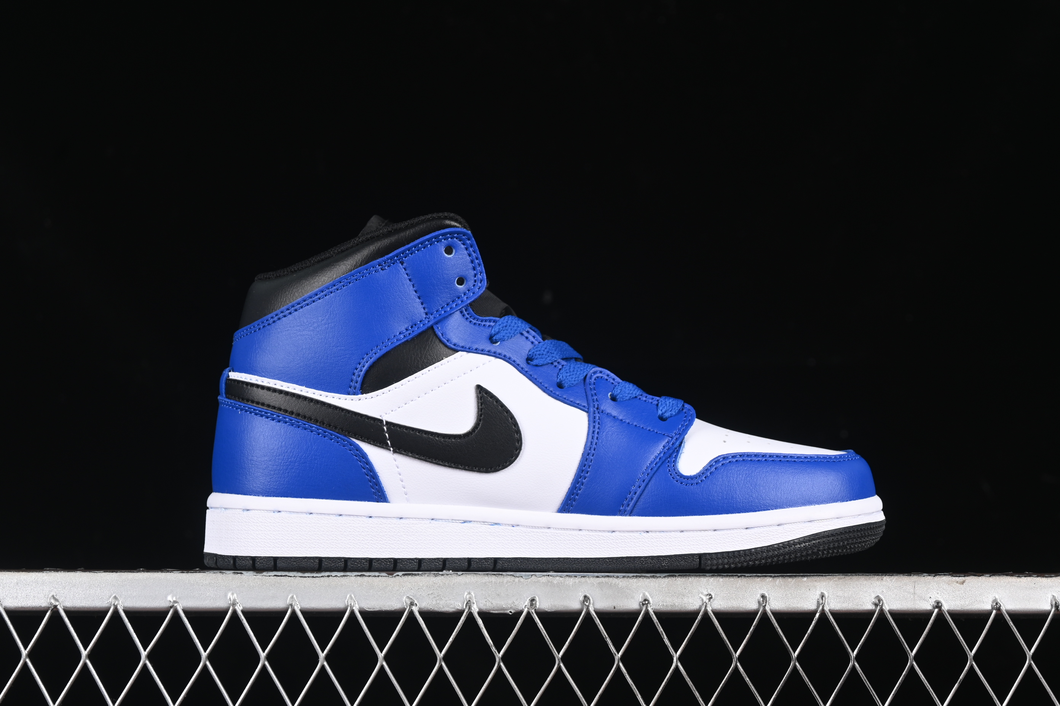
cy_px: 353
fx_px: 2208
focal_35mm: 75
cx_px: 530
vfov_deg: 18.2
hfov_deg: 27.0
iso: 160
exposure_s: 1/80
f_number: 7.1
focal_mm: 50
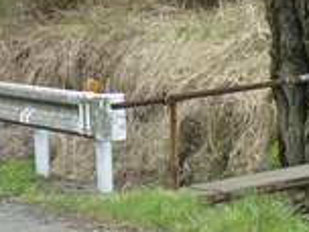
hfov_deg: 7.0
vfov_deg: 5.3
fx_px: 2517
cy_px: -12
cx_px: -53
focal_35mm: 282
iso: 160
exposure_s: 1/80
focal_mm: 19.1
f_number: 5.4
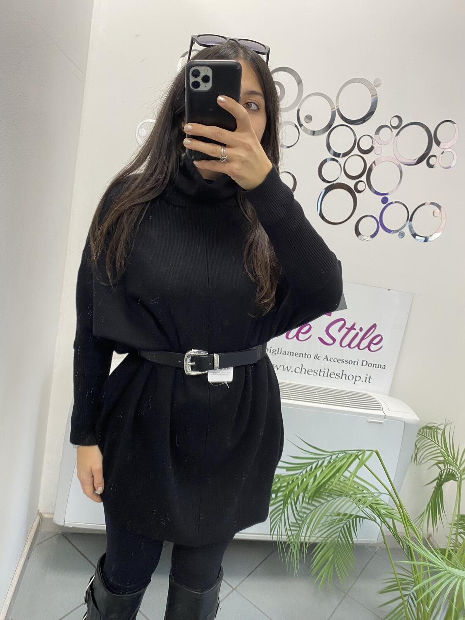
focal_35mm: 26
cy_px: 310
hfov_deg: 53.1
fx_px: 466
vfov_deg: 67.3
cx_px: 232
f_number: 1.8
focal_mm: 4.25
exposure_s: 1/50
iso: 100
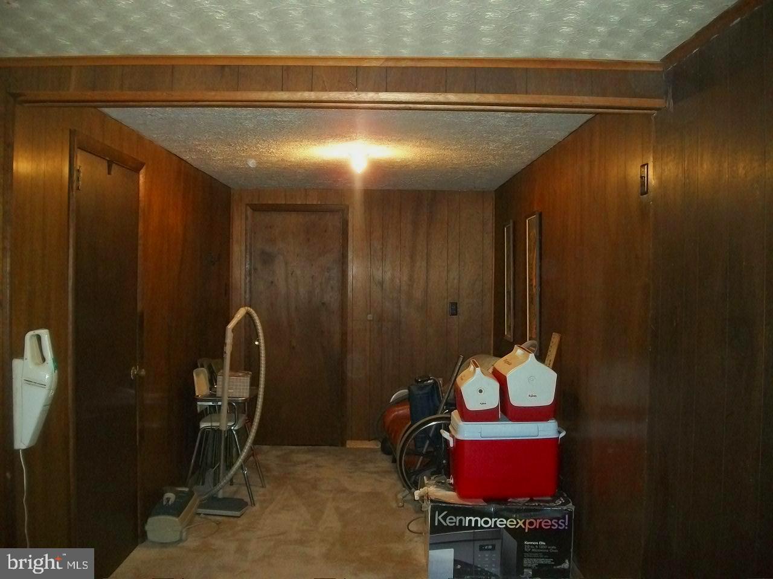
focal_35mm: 32
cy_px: 290
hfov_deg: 56.8
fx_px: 715
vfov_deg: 44.2
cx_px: 386
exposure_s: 1/30
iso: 240
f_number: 2.9
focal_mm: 5.7
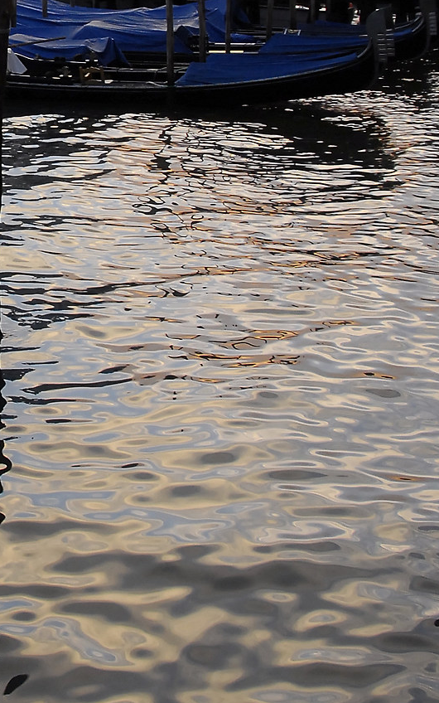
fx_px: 1493
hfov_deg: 16.1
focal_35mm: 78
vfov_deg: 25.8
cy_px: 97
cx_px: -88
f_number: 5.6
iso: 400
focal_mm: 18
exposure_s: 1/160
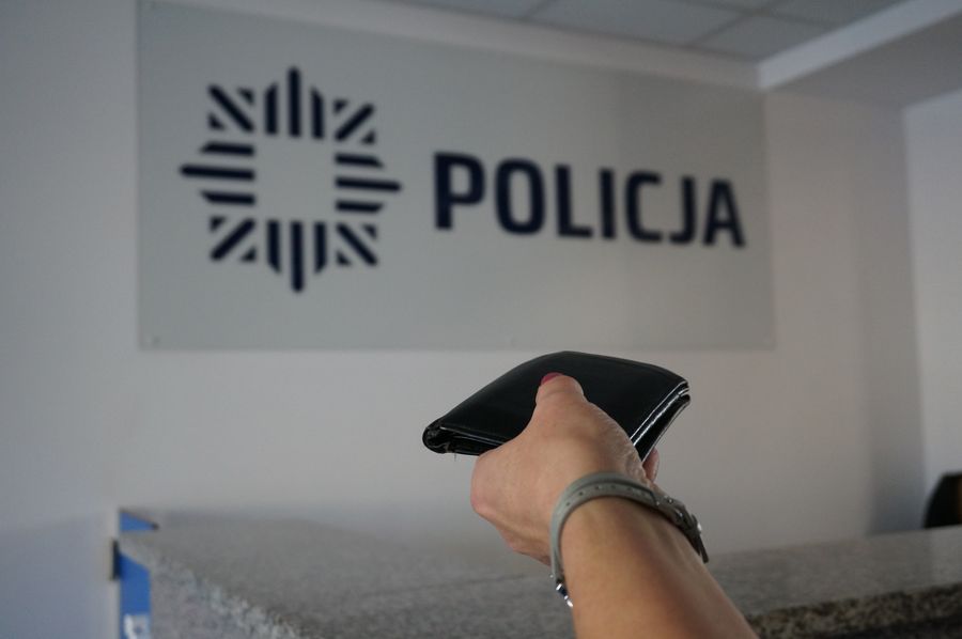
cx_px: 481
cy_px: 320
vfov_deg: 34.1
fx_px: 1041
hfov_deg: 49.6
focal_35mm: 39
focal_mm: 26
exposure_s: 1/60
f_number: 4.5
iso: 1000
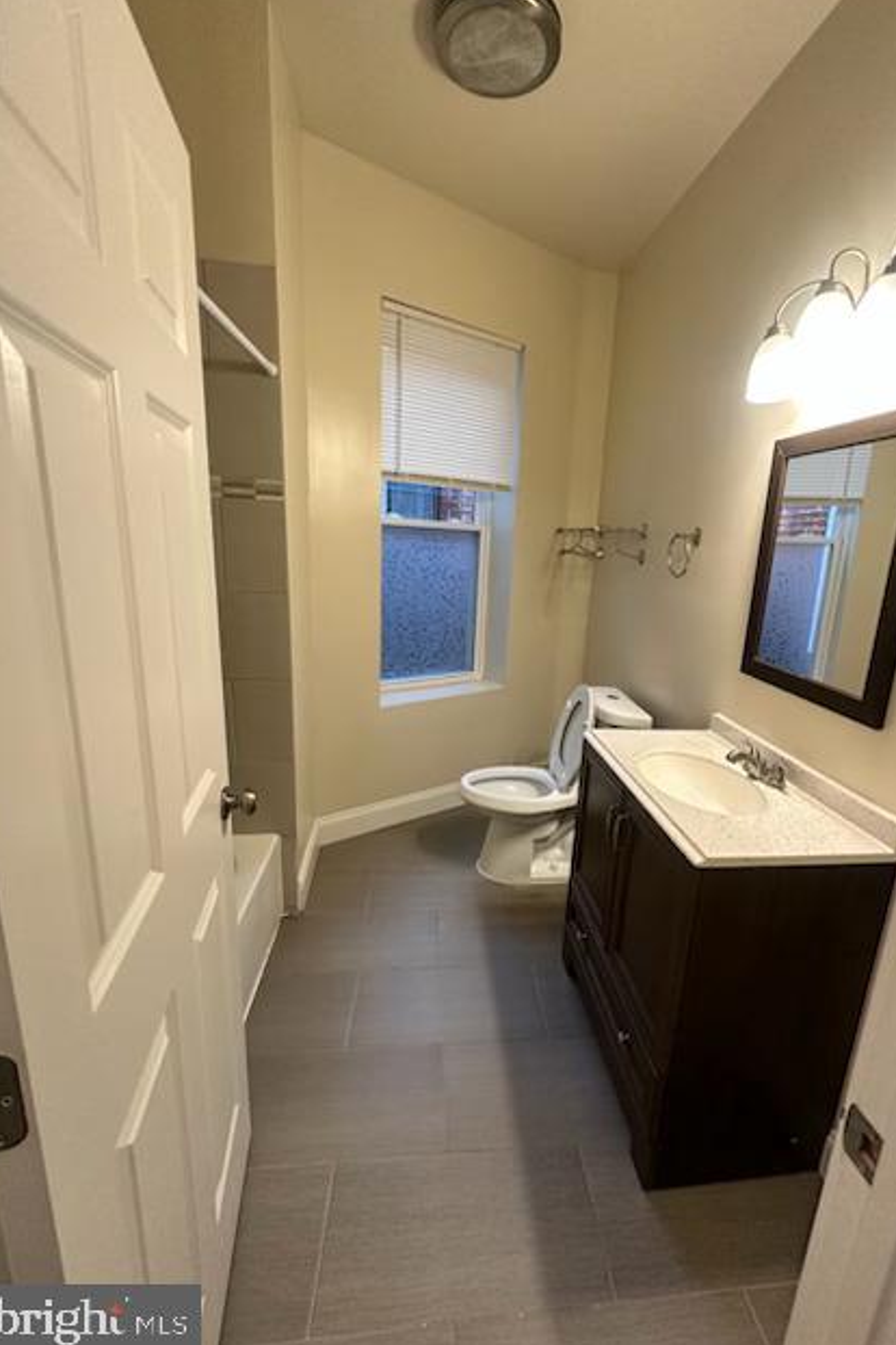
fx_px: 560
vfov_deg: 100.4
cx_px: 496
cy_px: 665
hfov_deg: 77.1
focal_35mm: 15
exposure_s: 1/120
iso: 250
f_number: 2.2
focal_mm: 2.22
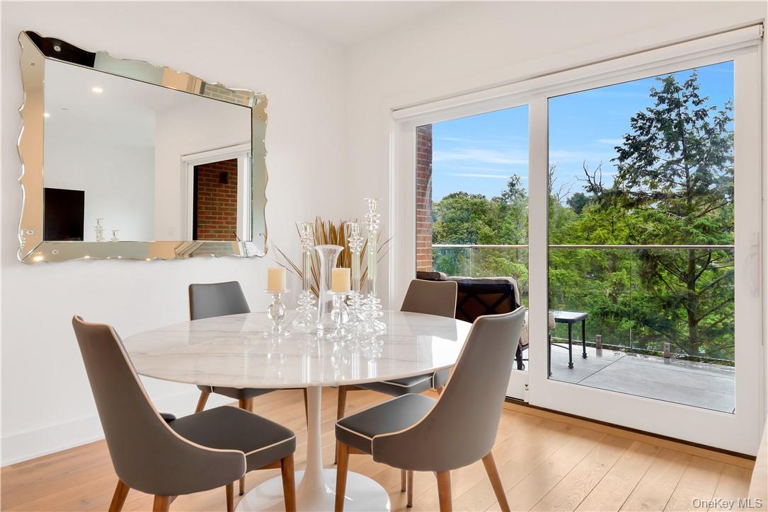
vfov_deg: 57.3
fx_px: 469
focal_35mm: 22
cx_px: 384
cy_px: 256
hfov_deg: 78.6
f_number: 11
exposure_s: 1/8
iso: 200
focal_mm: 22
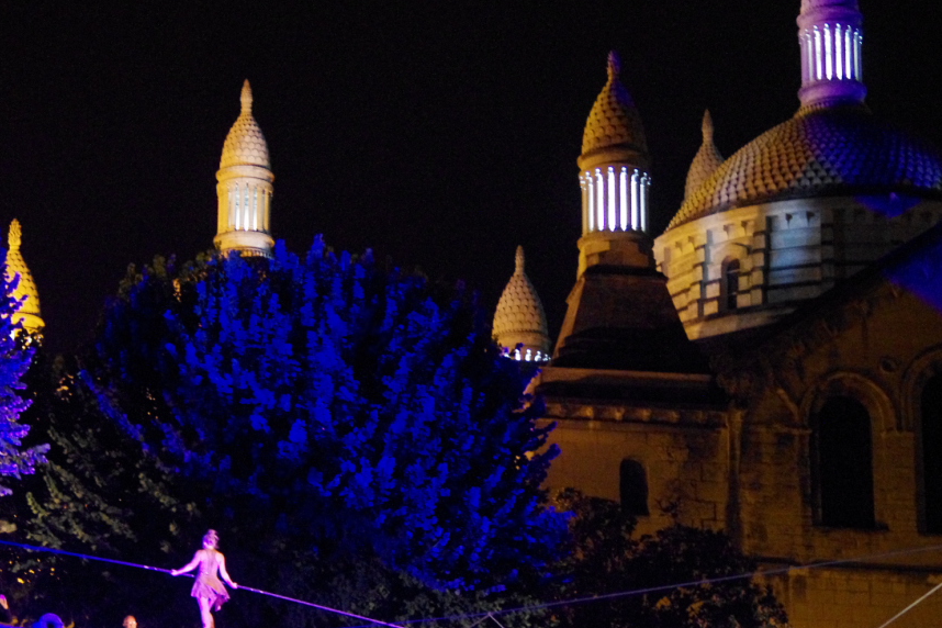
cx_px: 474
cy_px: 343
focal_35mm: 127
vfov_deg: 10.8
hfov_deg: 16.1
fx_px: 3323
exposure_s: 1/13
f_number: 4.5
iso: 6400
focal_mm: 72.5
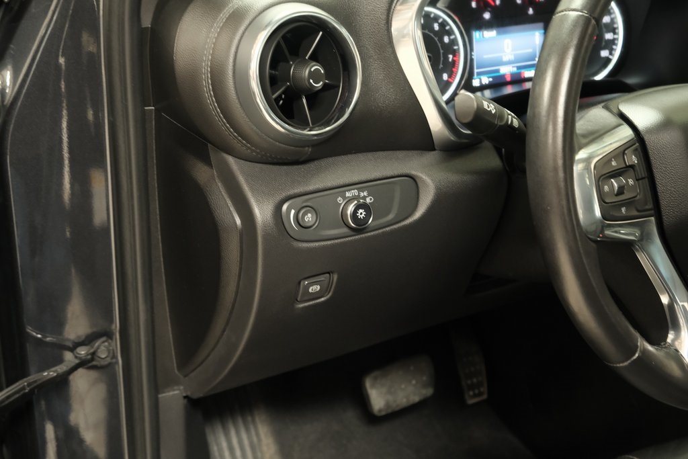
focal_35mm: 43
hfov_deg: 45.4
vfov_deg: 31.2
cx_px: 344
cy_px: 230
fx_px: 822
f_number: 5
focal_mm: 28.9
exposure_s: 1/20
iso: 3200
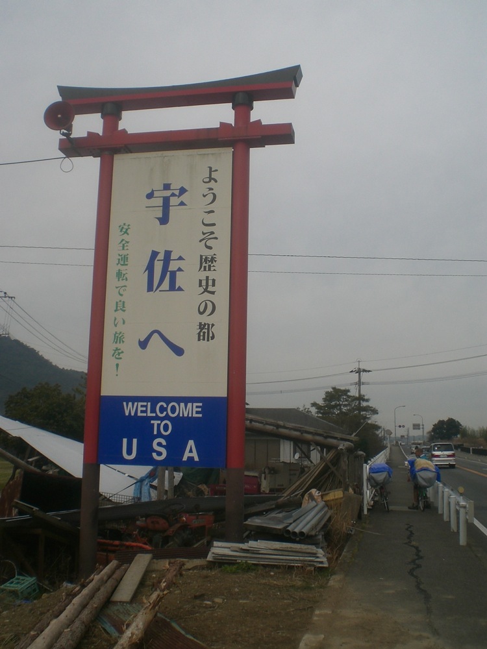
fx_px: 713
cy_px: 324
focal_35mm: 38
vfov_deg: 49.0
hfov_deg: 37.7
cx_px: 244
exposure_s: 1/800
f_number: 4.4
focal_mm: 6.3
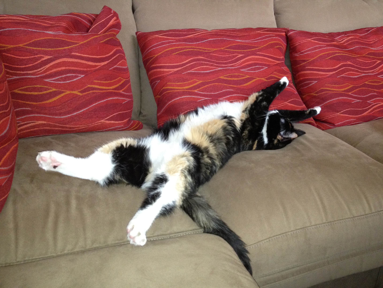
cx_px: 192
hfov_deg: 52.6
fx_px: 387
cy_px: 144
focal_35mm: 35
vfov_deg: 40.7
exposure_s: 1/20
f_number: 2.4
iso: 250
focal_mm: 4.28
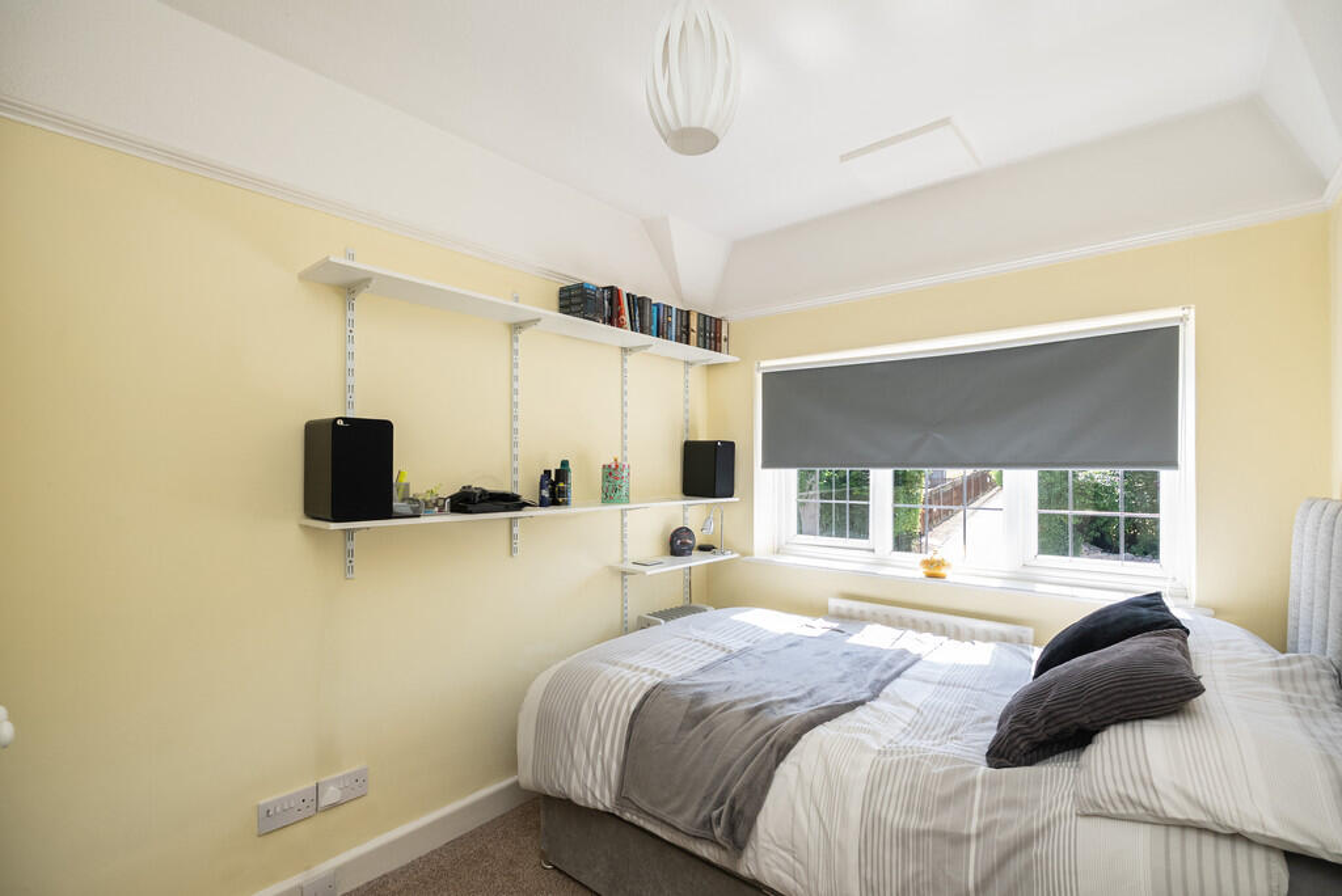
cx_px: 671
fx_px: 615
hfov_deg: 94.9
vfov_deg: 72.1
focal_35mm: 16
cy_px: 448
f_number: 7.1
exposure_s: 1/200
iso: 1000
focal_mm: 16.5
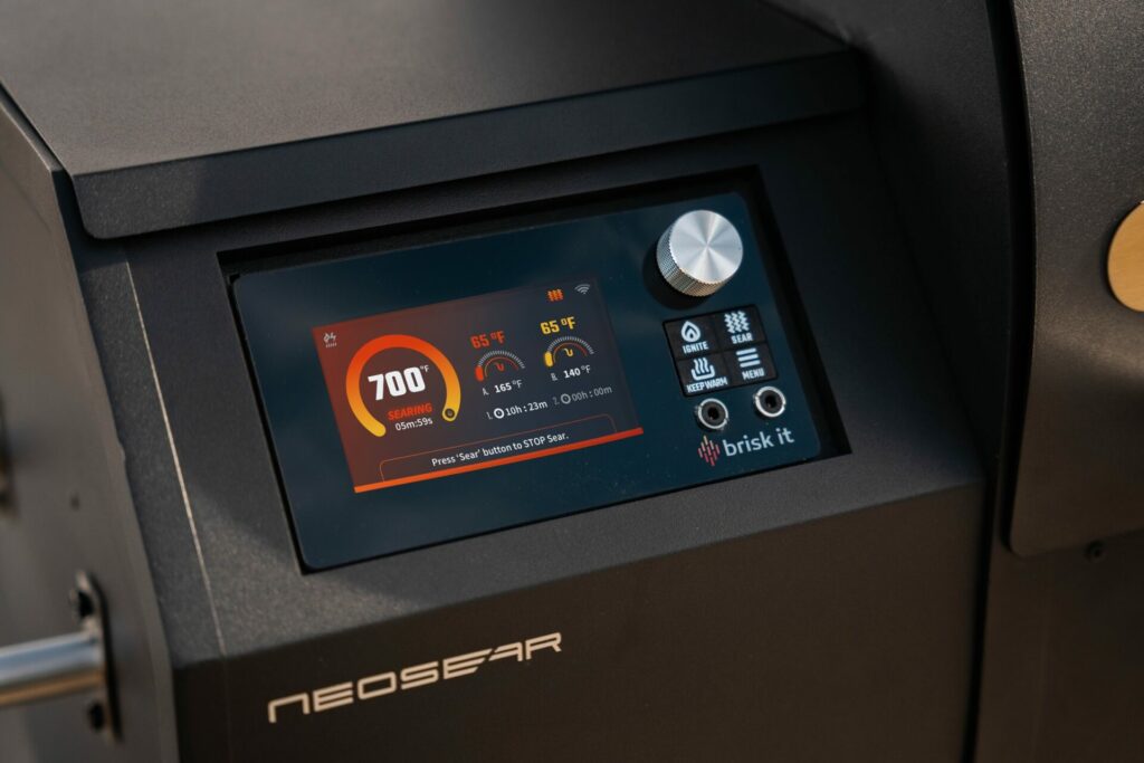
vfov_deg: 20.3
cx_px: 572
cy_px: 382
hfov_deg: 30.0
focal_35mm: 67
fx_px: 2132
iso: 640
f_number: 2.8
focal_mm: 67.1
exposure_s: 1/125
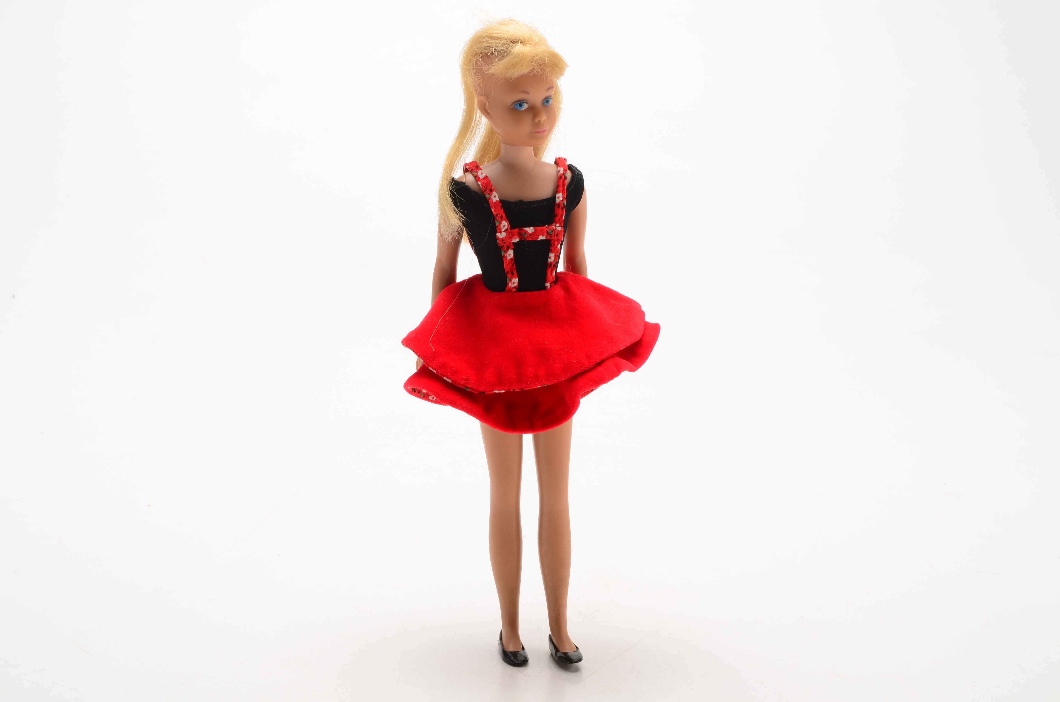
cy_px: 351
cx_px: 530
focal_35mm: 63
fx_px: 1851
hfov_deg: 32.0
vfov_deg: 21.5
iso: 100
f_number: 20
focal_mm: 42
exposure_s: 1/160
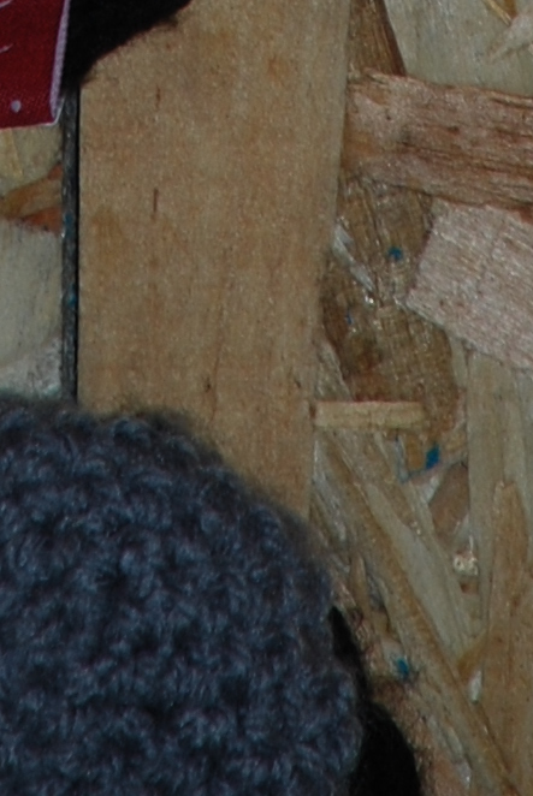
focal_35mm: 1185
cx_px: -39
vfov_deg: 1.7
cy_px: -1424
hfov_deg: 1.2
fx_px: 26245
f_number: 5.6
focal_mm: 135
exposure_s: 1/125
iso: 100
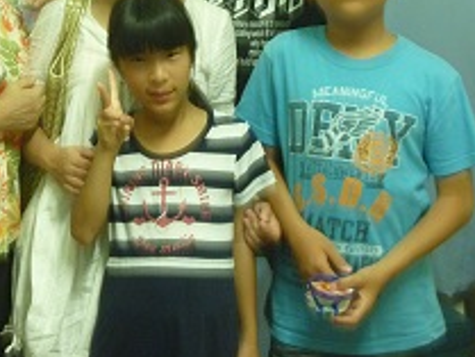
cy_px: 55
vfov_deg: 21.6
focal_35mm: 67
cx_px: 98
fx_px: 920
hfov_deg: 28.4
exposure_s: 1/6
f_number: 3.5
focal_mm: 6.3
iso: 400
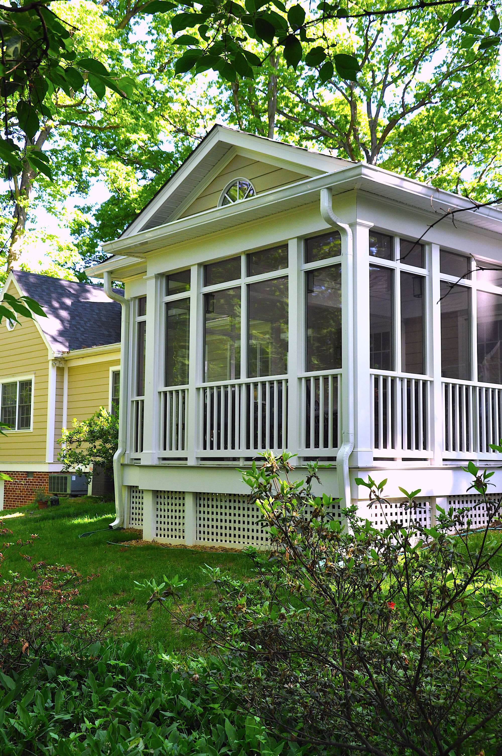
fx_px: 881
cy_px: 378
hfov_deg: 31.8
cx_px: 251
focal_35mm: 42
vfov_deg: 46.4
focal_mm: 28
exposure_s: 1/80
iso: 400
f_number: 9
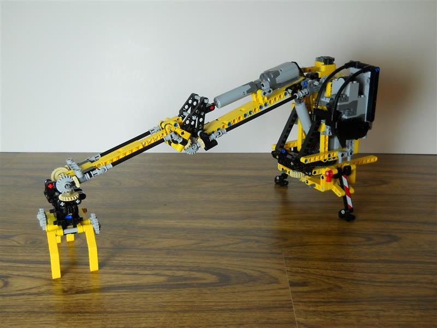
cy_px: 164
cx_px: 218
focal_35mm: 41
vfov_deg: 35.1
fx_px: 518
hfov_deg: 45.8
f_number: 3.1
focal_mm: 6.72
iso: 100
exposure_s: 1/30
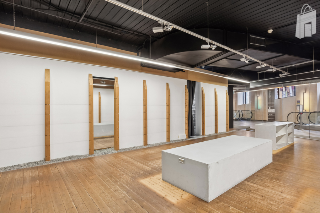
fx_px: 160
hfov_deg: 90.0
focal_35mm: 18
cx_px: 160
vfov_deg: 67.4
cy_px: 106
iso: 80
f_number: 13
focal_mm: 18
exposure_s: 1
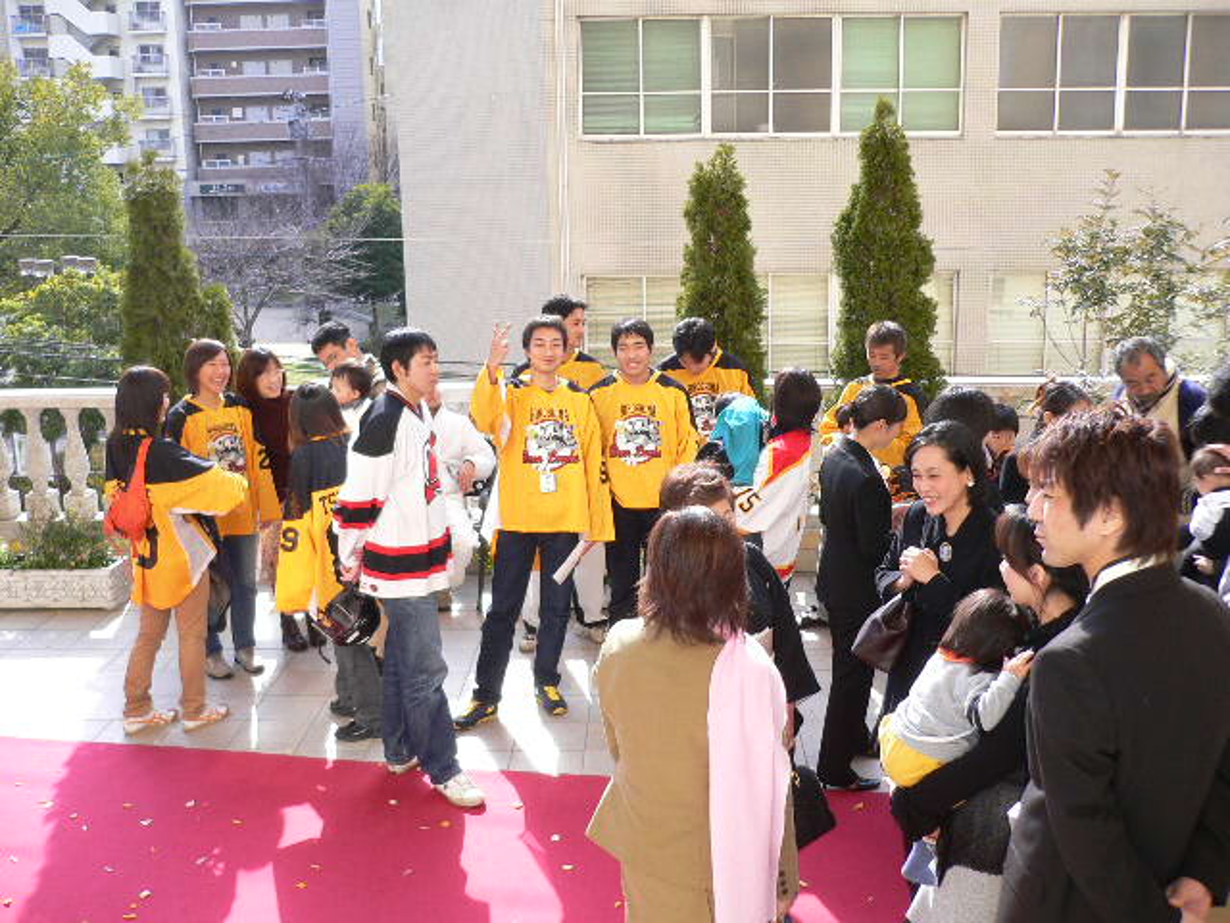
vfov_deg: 40.7
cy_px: 462
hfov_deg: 52.6
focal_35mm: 35
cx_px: 615
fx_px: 1244
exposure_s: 1/320
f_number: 2.8
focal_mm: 5.8
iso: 100
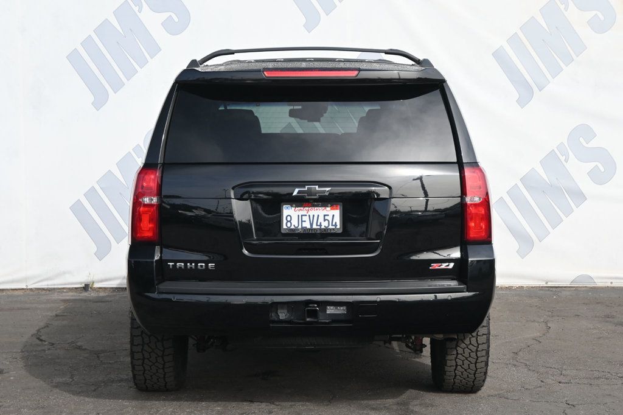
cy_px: 208
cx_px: 312
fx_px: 1297
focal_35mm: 75
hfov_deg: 27.0
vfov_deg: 18.2
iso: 160
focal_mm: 50
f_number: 6.3
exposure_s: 1/250
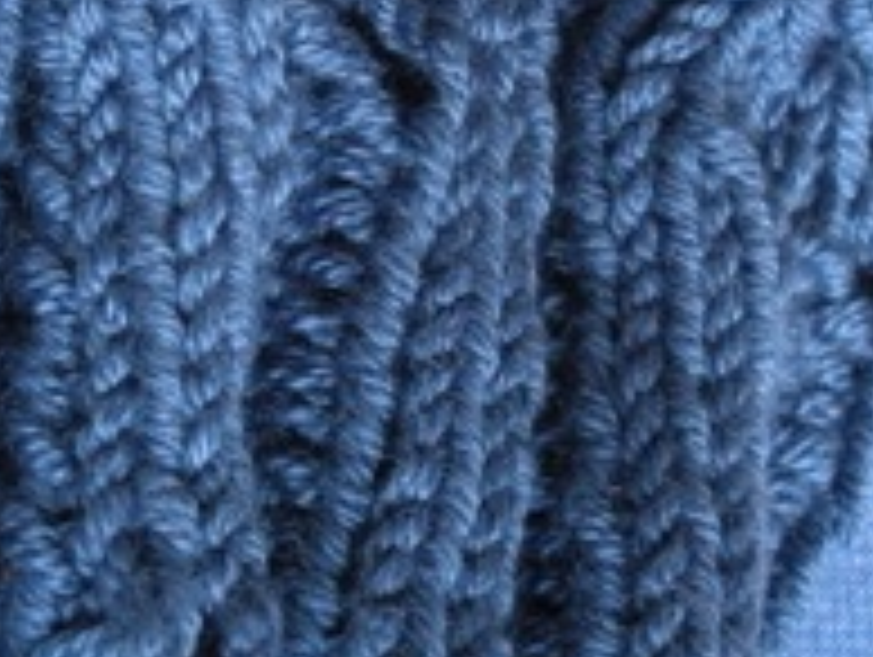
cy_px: 56
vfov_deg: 16.8
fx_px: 2197
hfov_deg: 22.5
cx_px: 482
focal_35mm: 87
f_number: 3.5
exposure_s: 1/21.1
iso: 400
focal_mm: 6.3
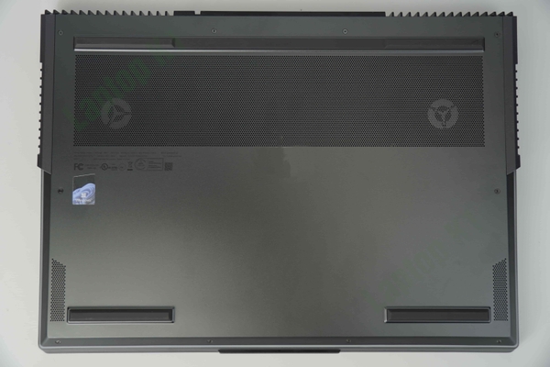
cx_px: 275
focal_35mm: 38
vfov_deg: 35.5
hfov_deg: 51.3
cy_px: 184
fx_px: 573
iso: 100
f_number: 2.8
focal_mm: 25
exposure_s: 1/250
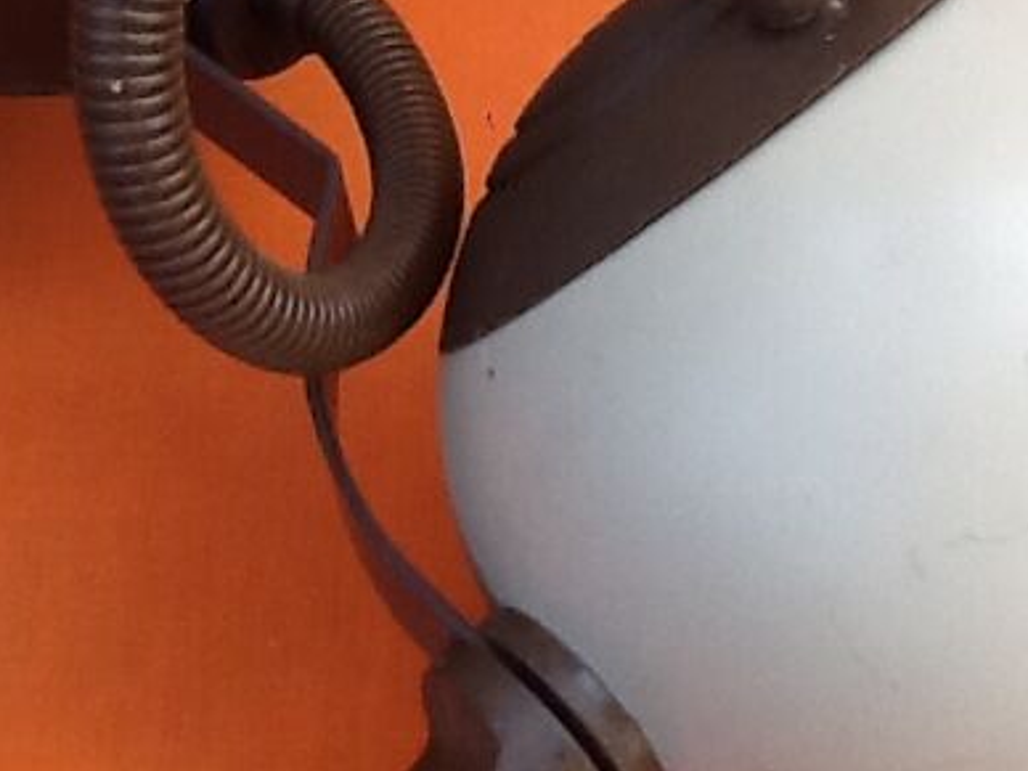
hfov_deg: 17.9
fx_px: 3237
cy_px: 201
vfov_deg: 13.5
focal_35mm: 109
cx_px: 774
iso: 40
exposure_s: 1/270
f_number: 2.4
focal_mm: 2.03
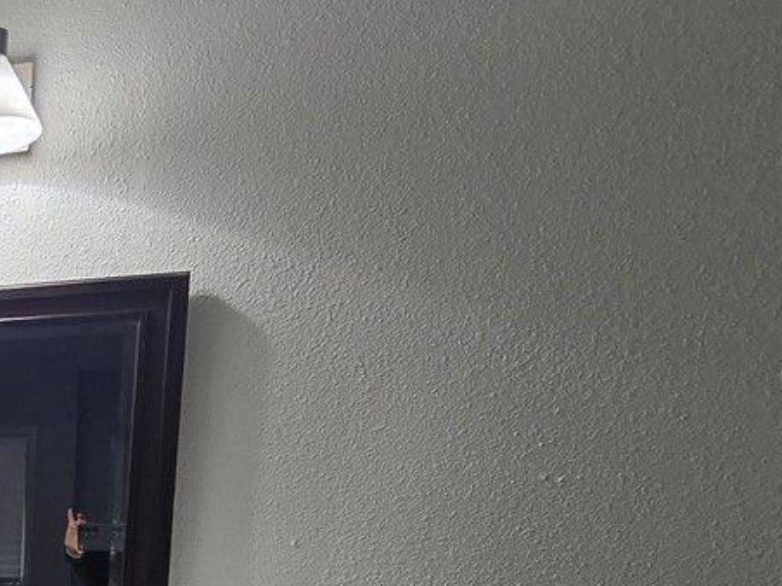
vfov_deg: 27.7
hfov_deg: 28.5
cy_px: 700
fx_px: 1039
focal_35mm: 46
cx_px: -363
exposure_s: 1/60
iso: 160
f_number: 2.2
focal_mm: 2.2
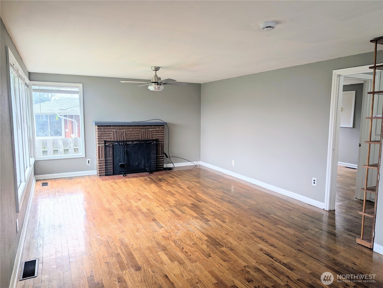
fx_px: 266
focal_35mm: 24
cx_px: 192
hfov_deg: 71.5
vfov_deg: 56.9
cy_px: 144
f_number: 1.68
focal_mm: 6.9
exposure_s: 1/120
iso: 22
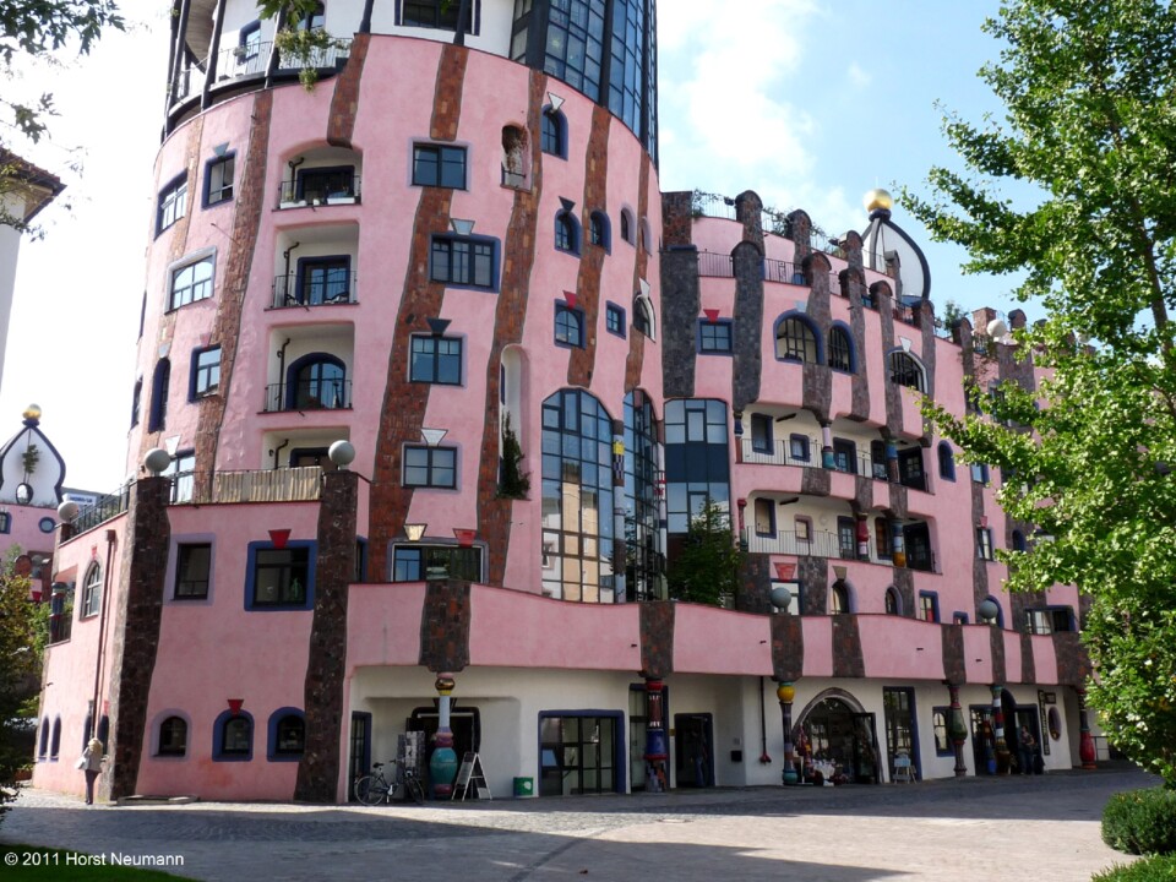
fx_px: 1121
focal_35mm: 33
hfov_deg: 55.4
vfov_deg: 42.9
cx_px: 588
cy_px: 441
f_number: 5
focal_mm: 4.8
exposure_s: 1/250
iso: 100
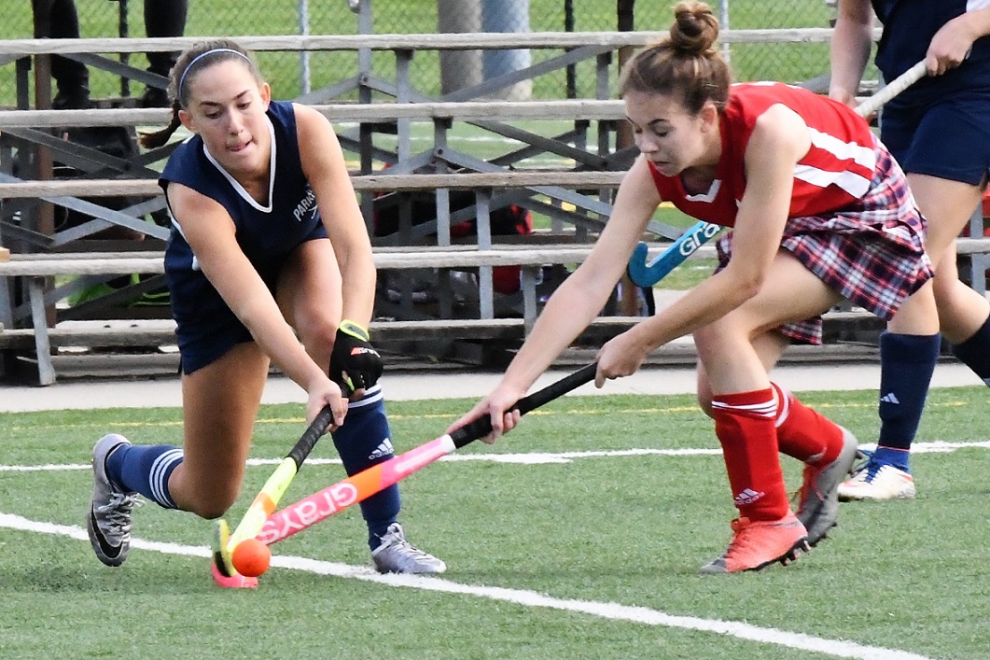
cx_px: 495
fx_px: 8248
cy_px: 330
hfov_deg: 6.9
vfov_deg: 4.6
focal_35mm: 300
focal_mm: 200
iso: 4500
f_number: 16
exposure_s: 1/1000
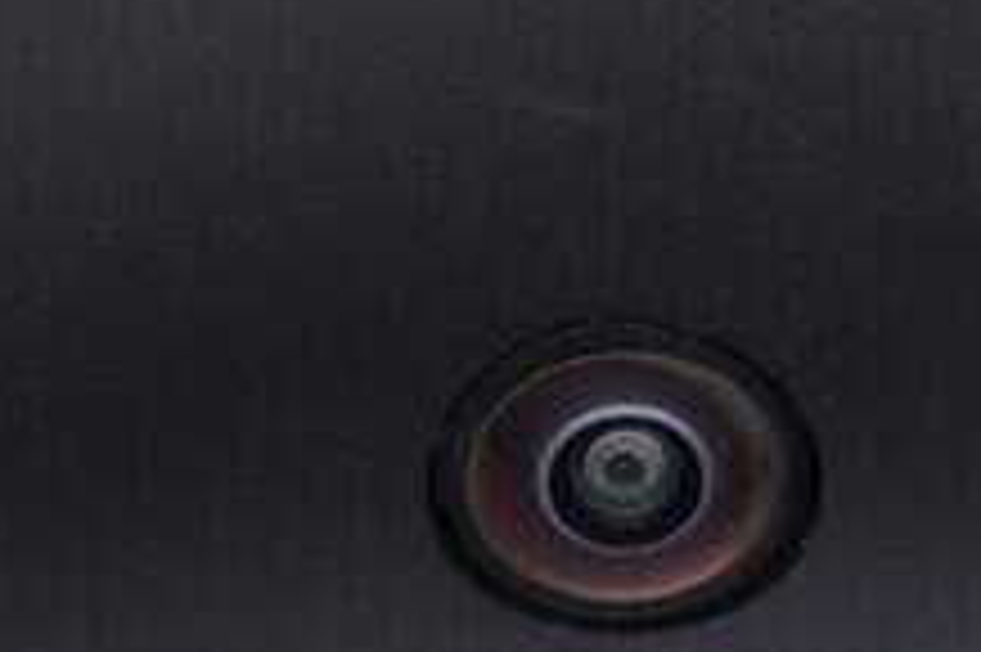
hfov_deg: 12.1
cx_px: 734
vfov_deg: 8.1
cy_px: 313
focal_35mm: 169
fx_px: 4602
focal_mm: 24
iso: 125
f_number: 4
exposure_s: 1/60
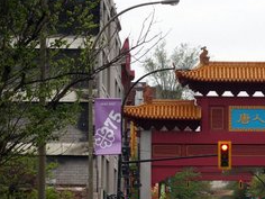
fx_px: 2098
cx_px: 265
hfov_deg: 7.2
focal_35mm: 274
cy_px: 143
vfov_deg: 5.4
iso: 100
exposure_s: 1/250
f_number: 3.2
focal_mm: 28.8
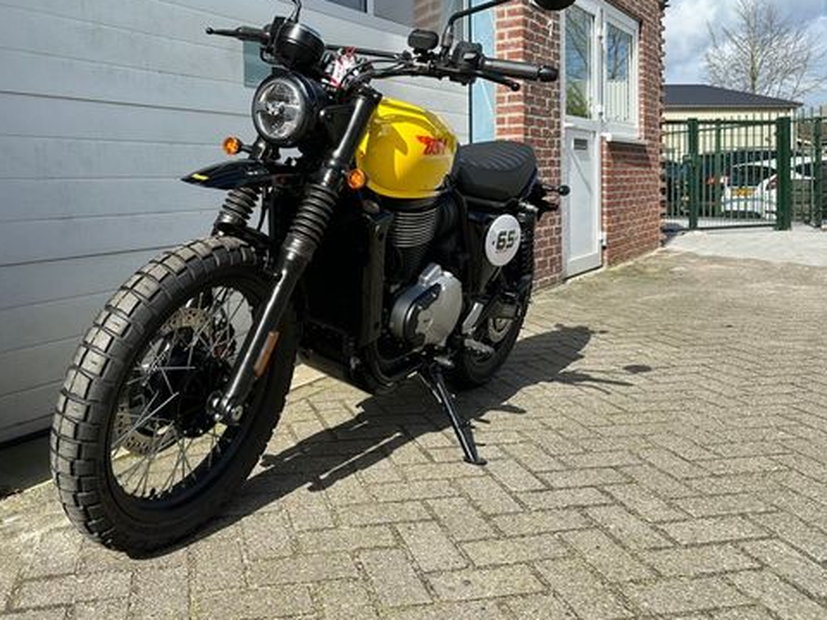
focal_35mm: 32
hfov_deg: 56.0
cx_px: 296
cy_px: 212
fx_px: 765
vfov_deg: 43.6
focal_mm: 6.86
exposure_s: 1/3058
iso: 80
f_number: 1.78
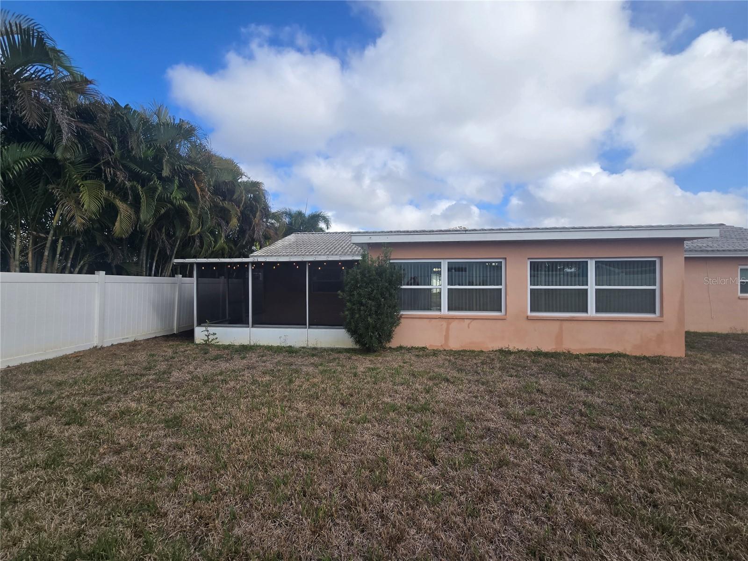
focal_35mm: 13
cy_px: 280
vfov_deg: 89.9
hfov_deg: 106.2
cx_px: 374
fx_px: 281
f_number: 2.2
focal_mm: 2.2
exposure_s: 1/1904
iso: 50
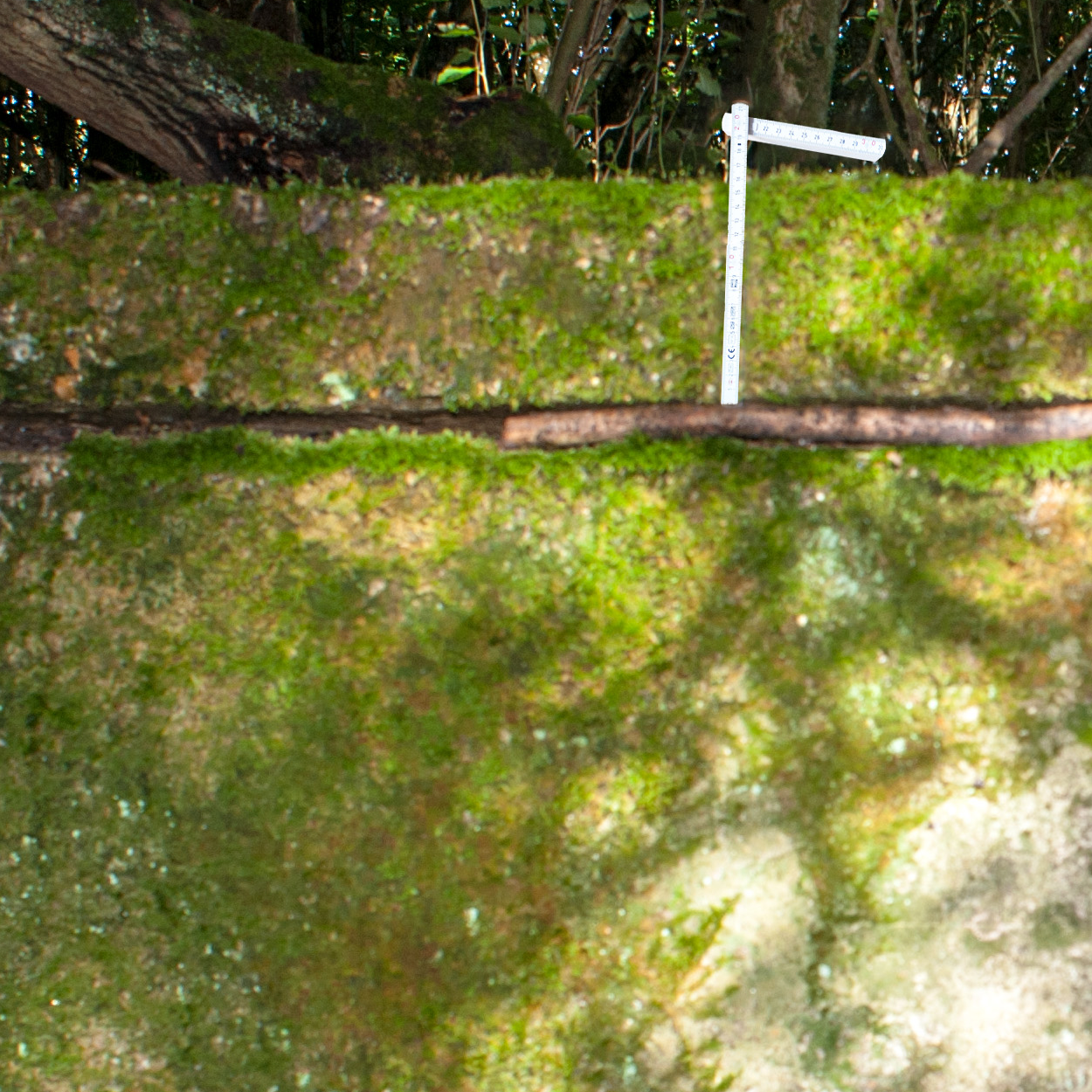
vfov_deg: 21.2
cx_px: 1285
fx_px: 2891
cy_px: 833
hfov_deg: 20.1
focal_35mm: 81
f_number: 3.5
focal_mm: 28
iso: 400
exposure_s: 1/125
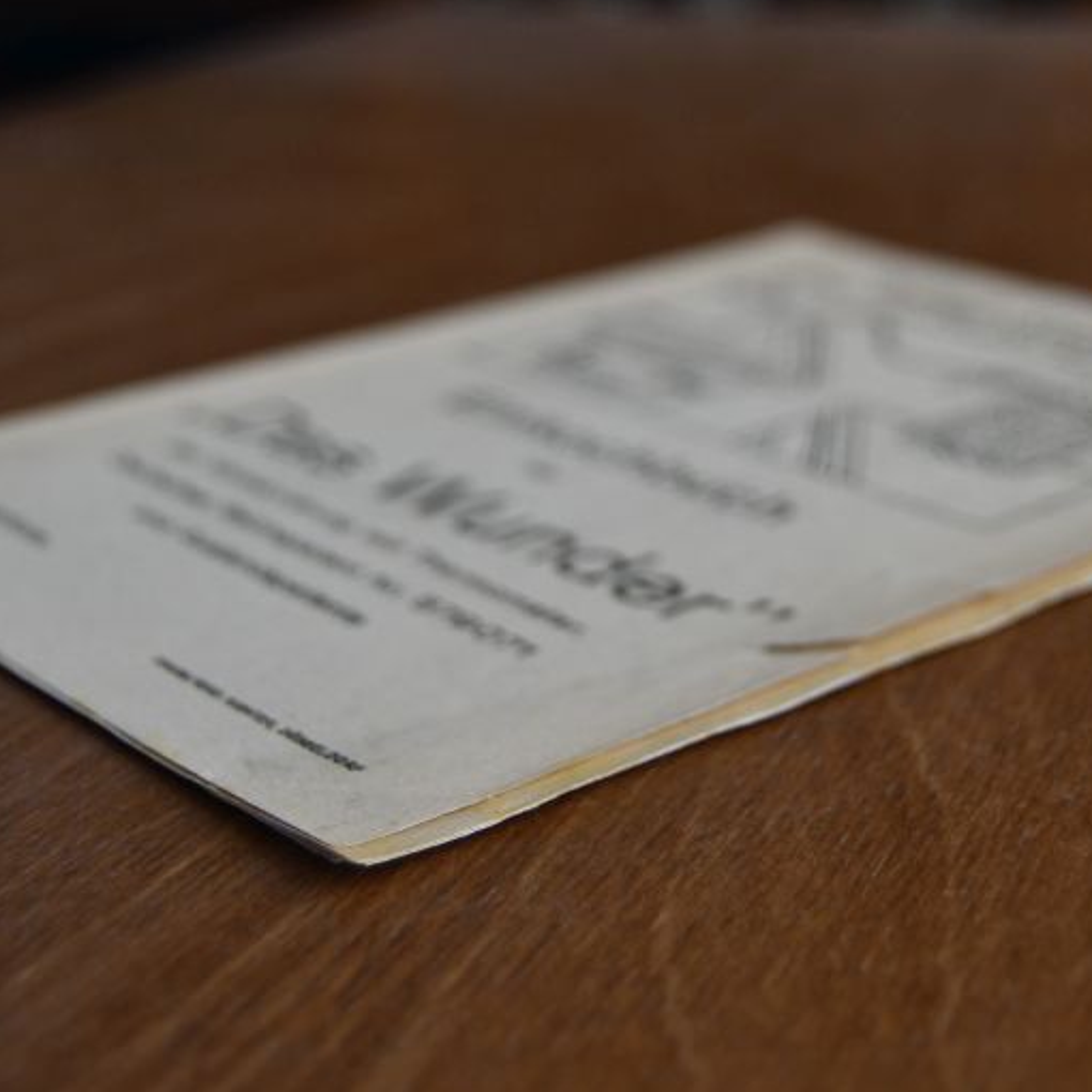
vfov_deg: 25.0
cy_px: 456
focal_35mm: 69
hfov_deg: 25.0
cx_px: 612
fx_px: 2463
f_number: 4.2
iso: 800
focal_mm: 31
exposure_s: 1/160
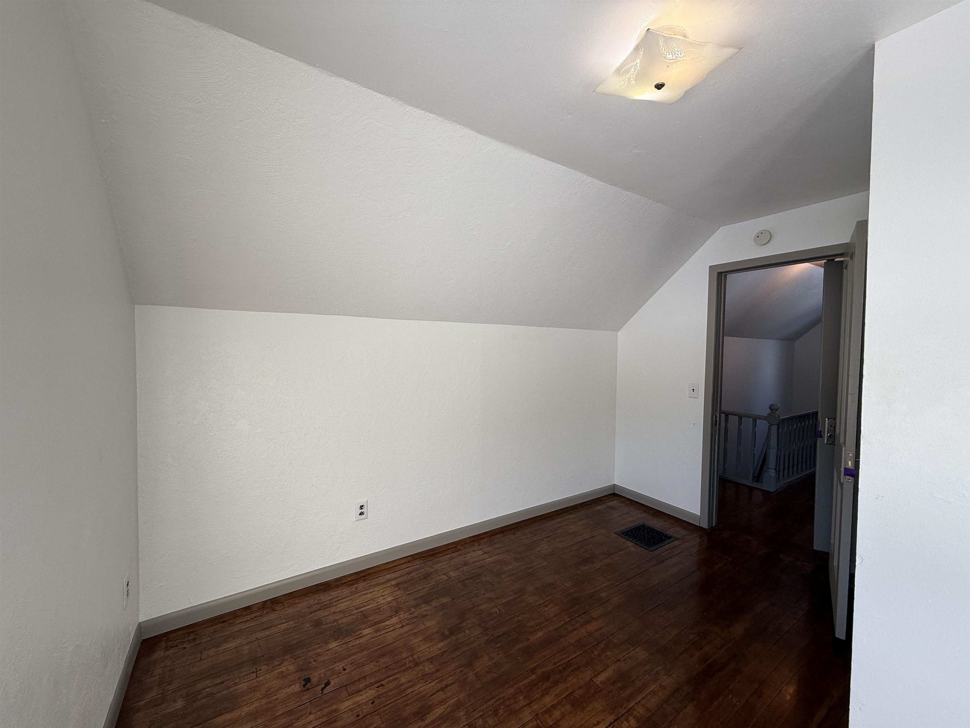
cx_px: 485
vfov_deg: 85.7
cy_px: 364
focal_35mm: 14
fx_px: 392
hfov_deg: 102.1
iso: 50
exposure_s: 1/164
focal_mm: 2.22
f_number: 2.2
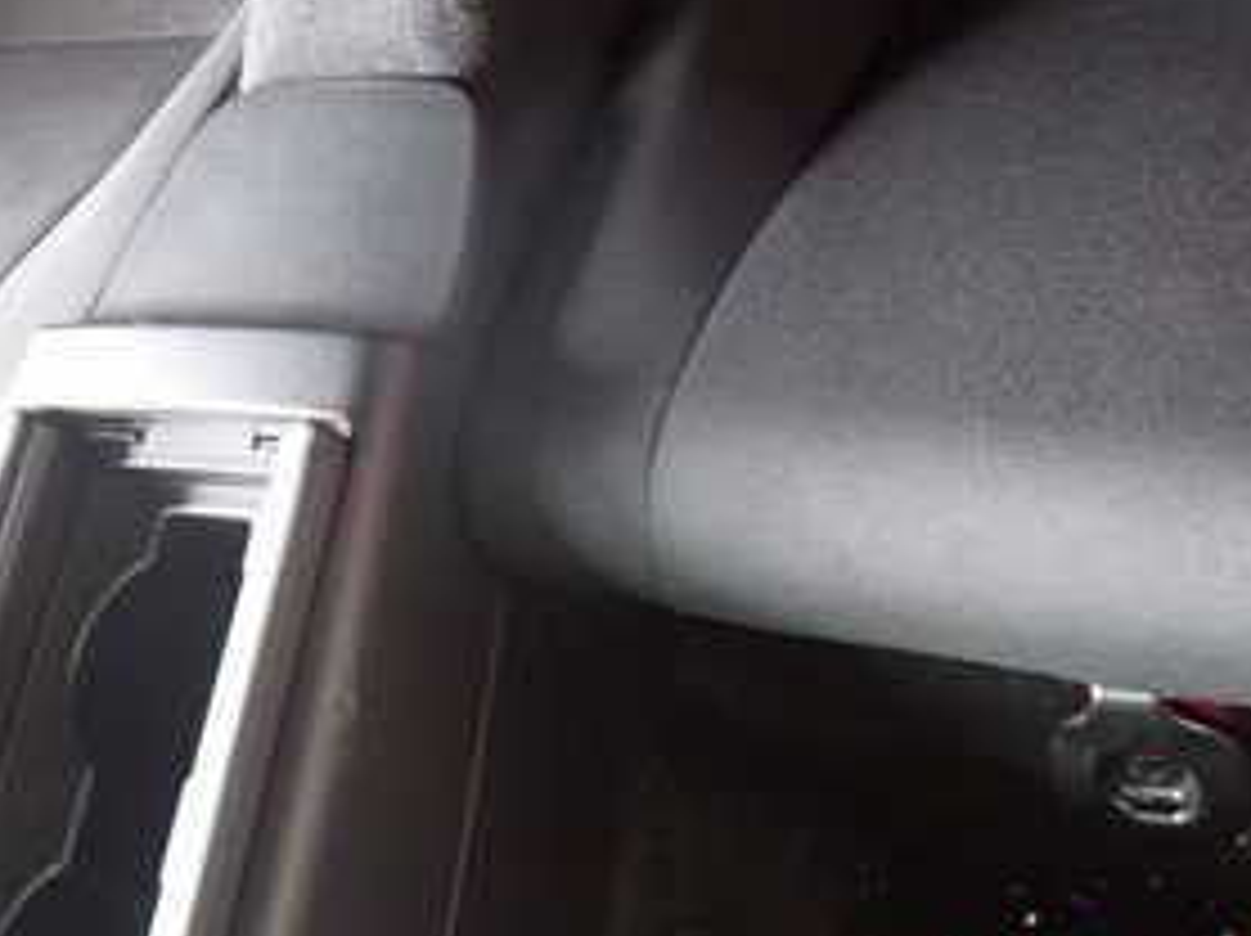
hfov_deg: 35.6
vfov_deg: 25.9
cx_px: 621
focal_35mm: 54
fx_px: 1950
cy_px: 40
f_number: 2
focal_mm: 4.5
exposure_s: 1/30
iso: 640
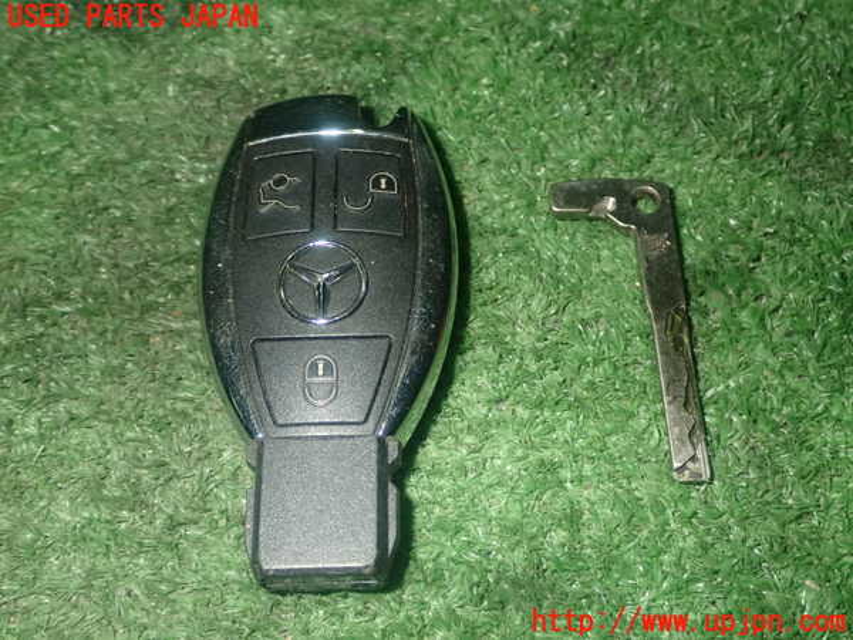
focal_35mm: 44
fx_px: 1084
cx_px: 426
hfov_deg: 42.9
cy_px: 320
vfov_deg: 32.9
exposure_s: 1/40
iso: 400
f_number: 9
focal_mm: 7.84
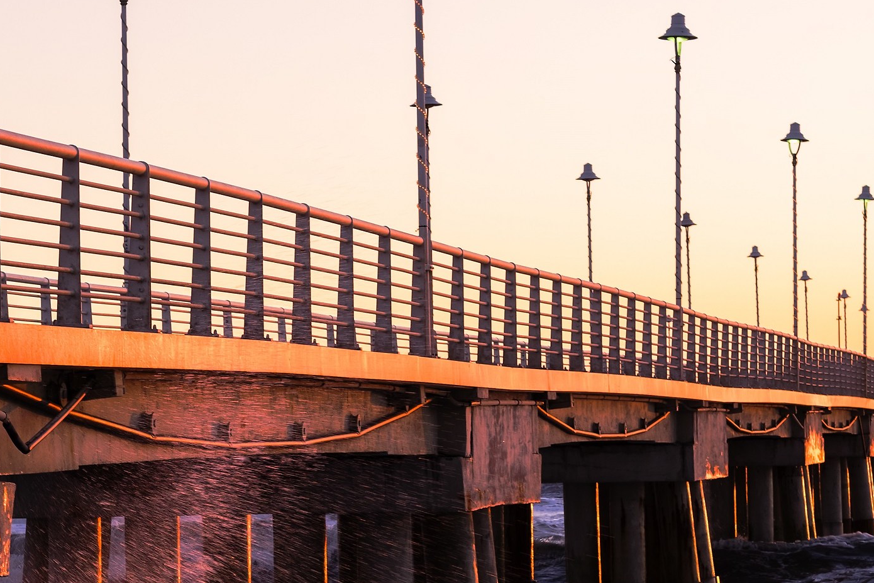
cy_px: 335
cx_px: 324
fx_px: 3520
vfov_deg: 9.5
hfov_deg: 14.1
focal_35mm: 145
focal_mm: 56
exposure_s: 1/60
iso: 200
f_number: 5.6
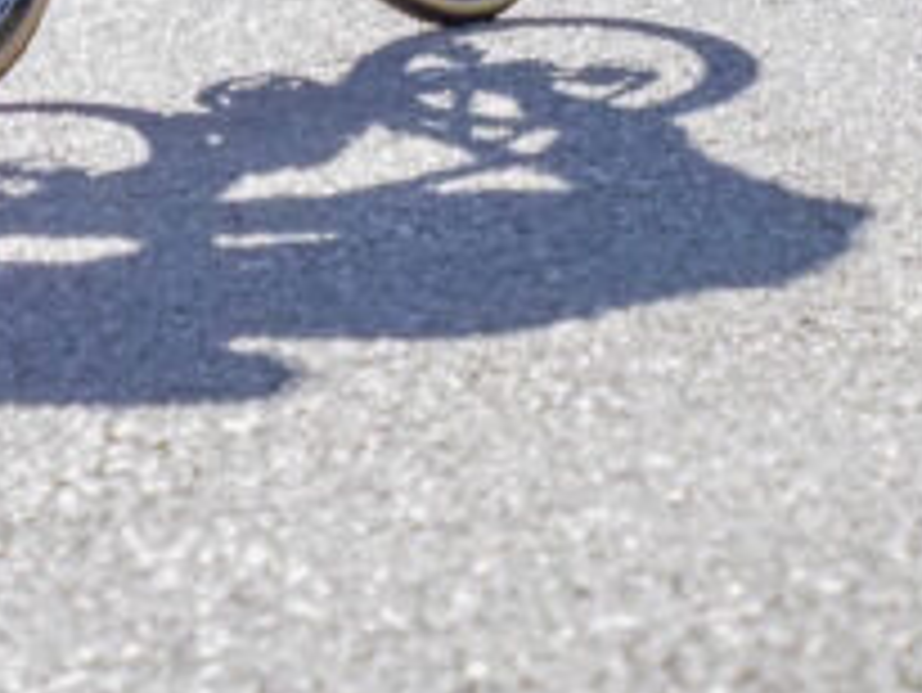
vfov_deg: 5.3
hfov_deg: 7.1
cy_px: -558
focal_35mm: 277
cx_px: 409
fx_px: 7382
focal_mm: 37
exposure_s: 1/8000
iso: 4000
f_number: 5.6
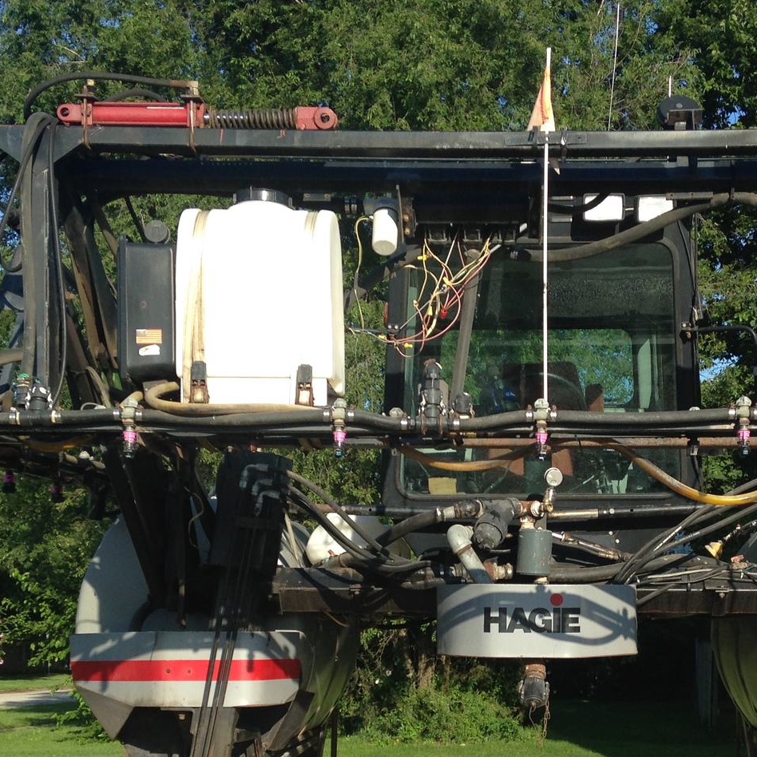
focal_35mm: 63
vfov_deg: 26.8
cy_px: 601
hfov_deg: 27.2
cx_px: 496
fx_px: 1559
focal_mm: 4.12
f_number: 2.4
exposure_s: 1/821
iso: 50
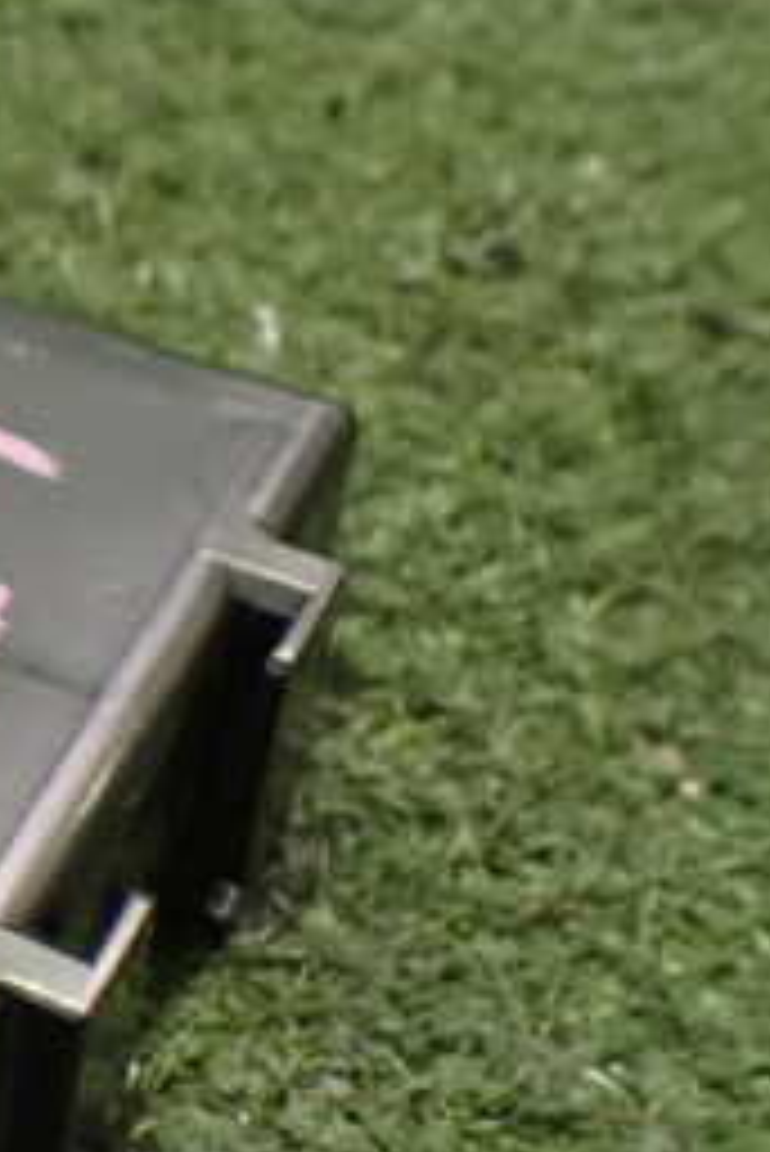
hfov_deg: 16.4
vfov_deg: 27.7
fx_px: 2339
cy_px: 662
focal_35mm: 73
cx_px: -509
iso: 1250
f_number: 2.3
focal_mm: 5.4
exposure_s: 1/30
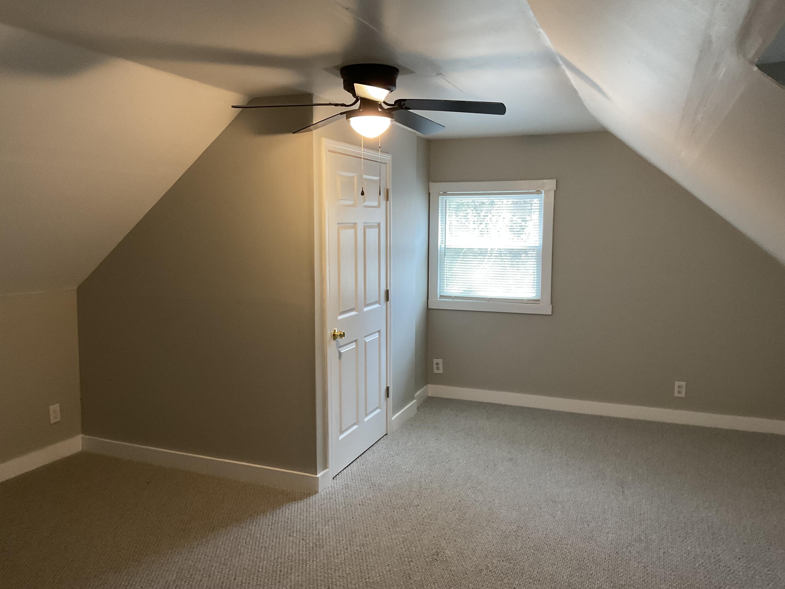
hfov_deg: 61.7
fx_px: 658
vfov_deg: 48.2
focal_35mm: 29
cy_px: 294
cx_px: 392
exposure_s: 1/40
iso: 200
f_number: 1.8
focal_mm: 3
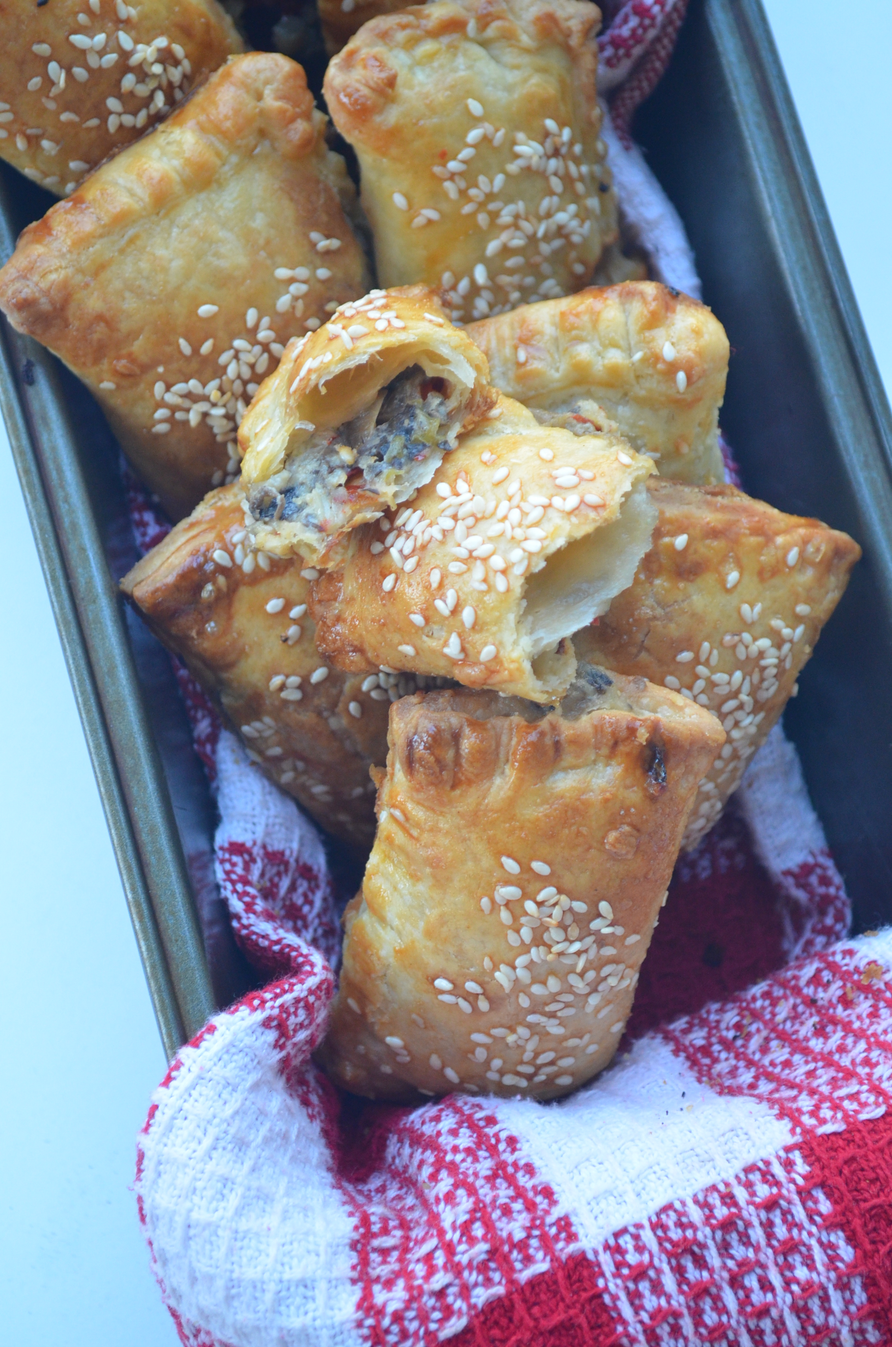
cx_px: 446
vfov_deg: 26.0
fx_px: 2912
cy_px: 674
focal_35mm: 78
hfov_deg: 17.4
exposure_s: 1/60
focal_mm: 52
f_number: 5.6
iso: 1100
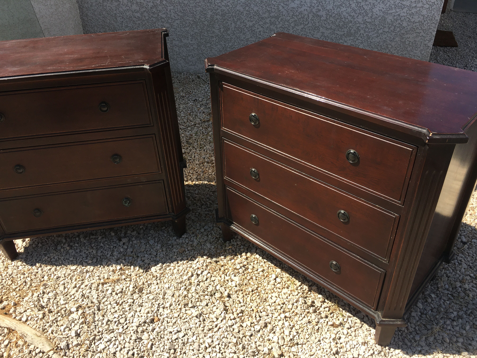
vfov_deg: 48.2
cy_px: 179
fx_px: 400
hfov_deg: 61.7
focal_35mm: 29
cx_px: 238
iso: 25
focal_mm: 4.15
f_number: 2.2
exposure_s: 1/986
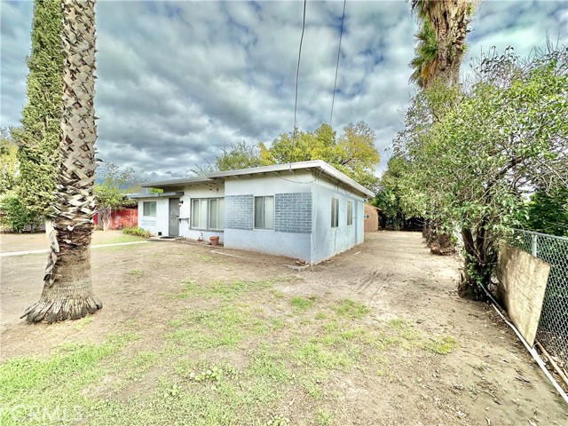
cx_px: 284
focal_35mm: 14
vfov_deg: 85.7
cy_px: 213
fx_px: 230
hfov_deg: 102.1
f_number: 2.2
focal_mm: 2.22
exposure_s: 1/1742
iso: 50
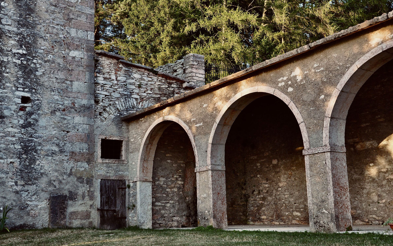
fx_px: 493
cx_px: 196
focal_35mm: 46
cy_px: 129
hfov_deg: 43.5
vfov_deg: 28.0
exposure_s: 1/125
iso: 640
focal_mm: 30
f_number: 9
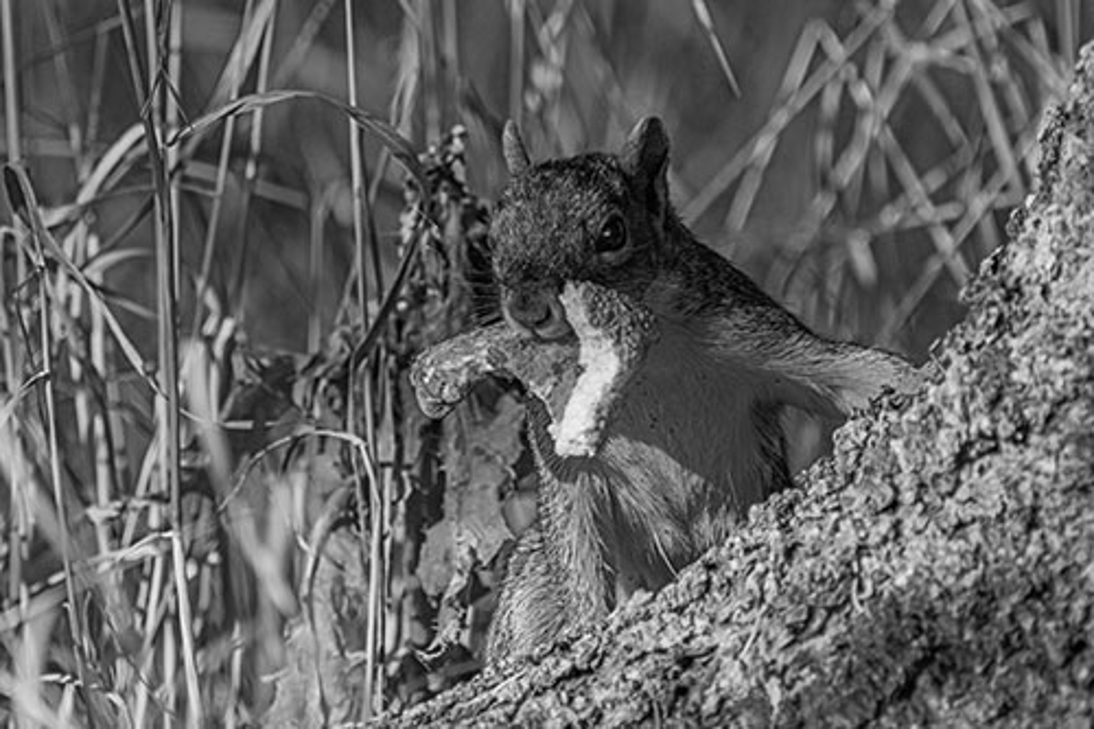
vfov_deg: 1.6
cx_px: 547
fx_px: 25821
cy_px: 364
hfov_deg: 2.4
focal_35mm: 850
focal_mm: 850
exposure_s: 1/1000
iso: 1800
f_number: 12
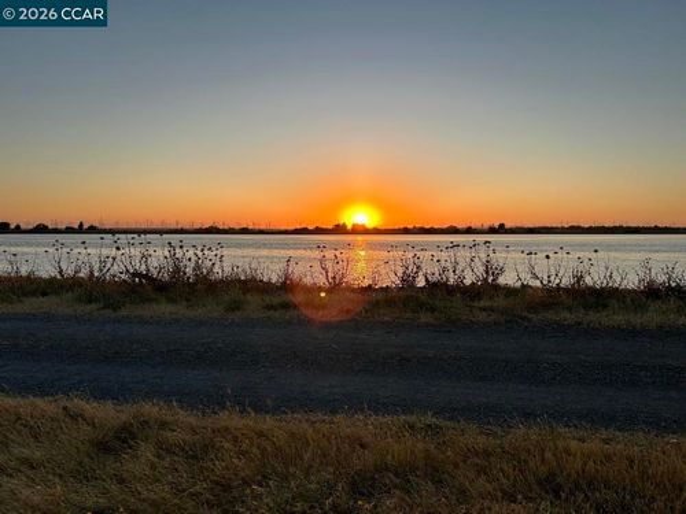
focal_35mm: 26
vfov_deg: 53.1
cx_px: 343
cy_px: 257
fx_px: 515
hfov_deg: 67.3
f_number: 1.5
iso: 50
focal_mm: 5.7
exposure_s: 1/1724
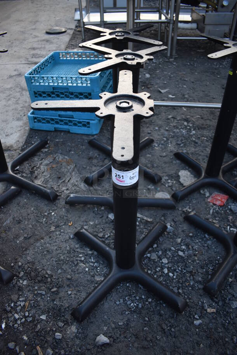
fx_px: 266
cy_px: 178
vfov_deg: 67.3
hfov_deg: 48.0
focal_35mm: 27
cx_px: 118
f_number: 3.5
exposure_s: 1/250
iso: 560
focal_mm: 18
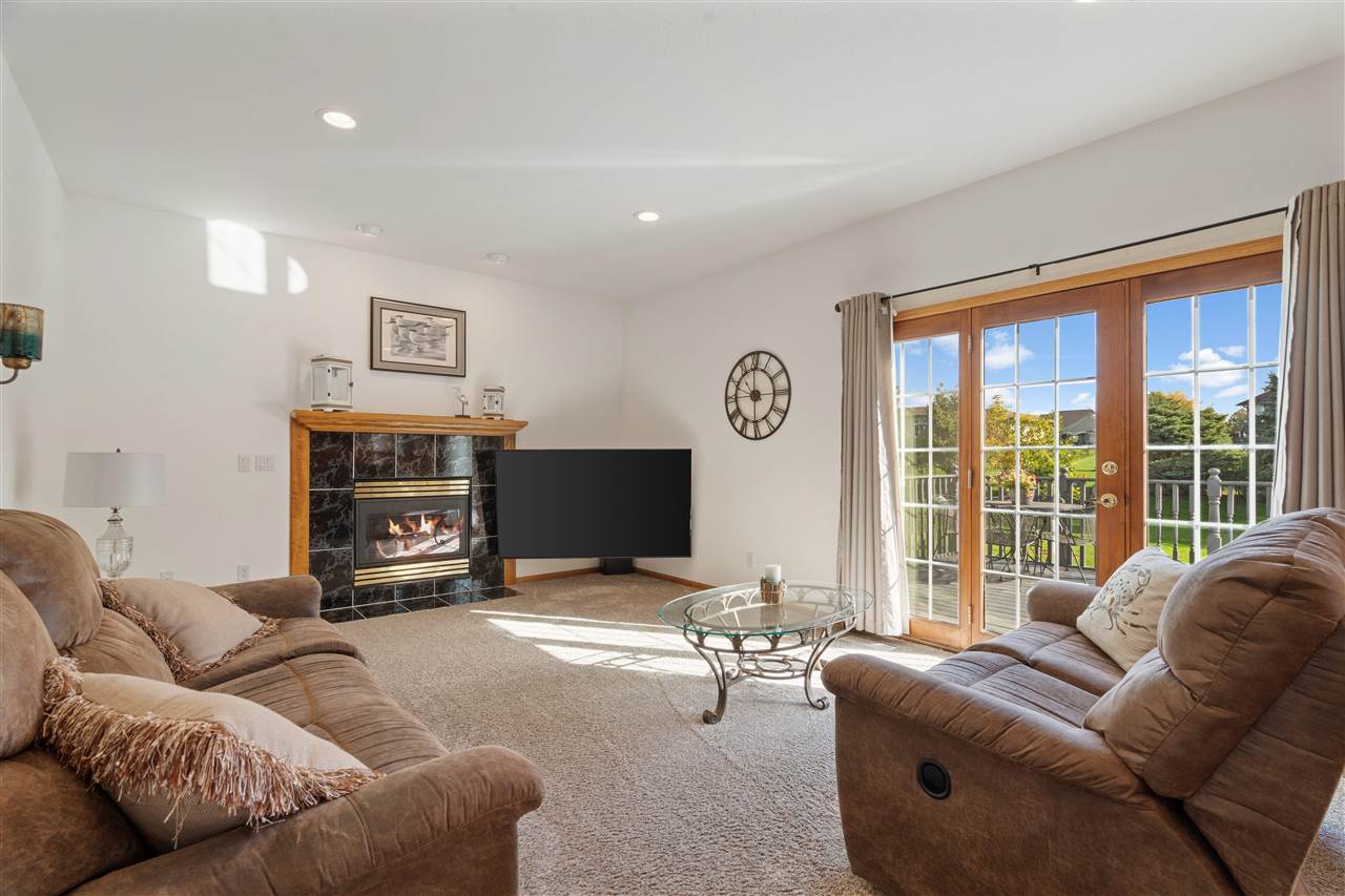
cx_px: 672
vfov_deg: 73.7
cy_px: 448
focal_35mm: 16
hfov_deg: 96.7
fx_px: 598
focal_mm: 16
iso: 400
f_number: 10
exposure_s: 1/160
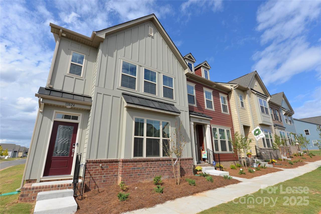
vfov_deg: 67.4
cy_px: 107
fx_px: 160
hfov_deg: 90.0
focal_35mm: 18
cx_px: 160
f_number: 10
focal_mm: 18
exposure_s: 1/200
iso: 100
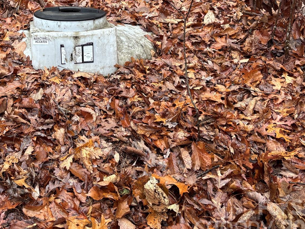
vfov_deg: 30.1
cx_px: 72
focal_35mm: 47
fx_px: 414
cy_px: 43
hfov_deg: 39.2
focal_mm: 5.96
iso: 125
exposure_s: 1/65
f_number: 1.6
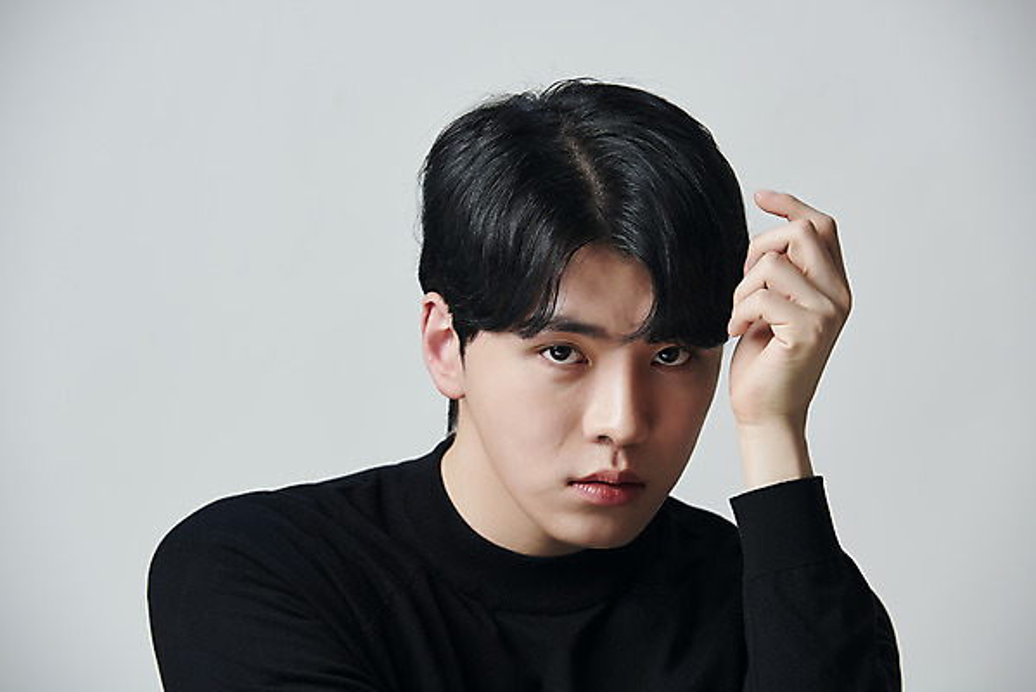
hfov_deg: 12.1
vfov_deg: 8.1
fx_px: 4894
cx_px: 518
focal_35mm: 170
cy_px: 346
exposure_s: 1/125
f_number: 7.1
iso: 64
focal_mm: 170
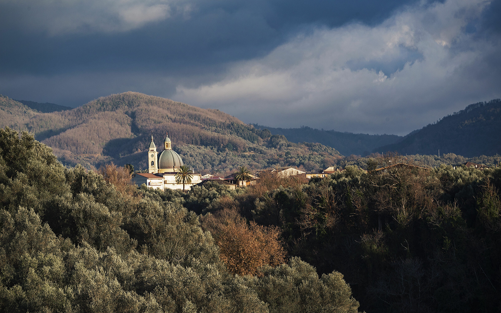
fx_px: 1952
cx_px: 250
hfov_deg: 14.6
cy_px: 158
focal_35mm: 143
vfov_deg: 9.2
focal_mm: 140
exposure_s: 1/200
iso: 200
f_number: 10
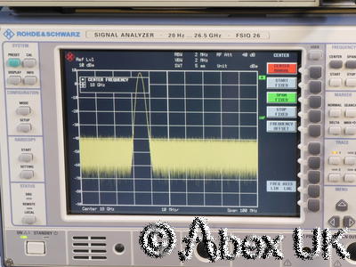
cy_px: 134
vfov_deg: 9.6
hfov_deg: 12.8
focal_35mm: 154
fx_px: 1584
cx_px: 178
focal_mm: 77
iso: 800
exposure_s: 1
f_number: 22
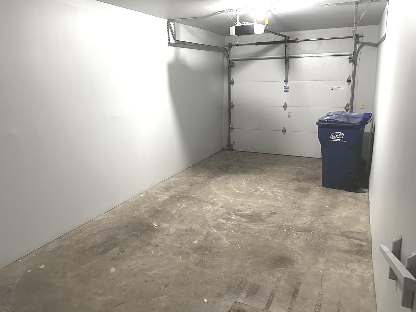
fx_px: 324
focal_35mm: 27
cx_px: 185
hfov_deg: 65.1
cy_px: 139
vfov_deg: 51.3
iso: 800
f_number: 1.78
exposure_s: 1/60
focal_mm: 6.86
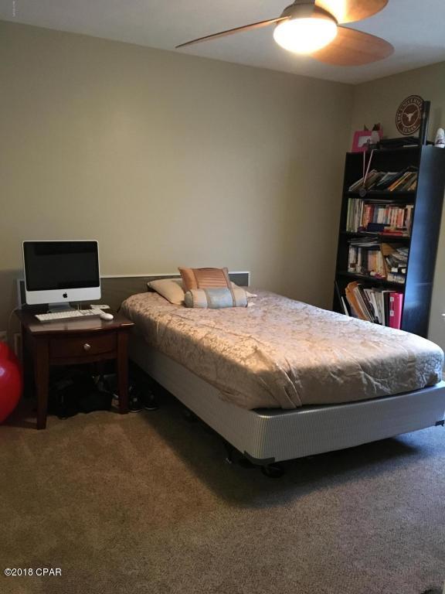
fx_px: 497
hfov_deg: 48.2
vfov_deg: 61.7
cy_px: 297
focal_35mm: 29
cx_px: 222
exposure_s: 1/15
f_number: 2.2
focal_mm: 4.15
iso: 320
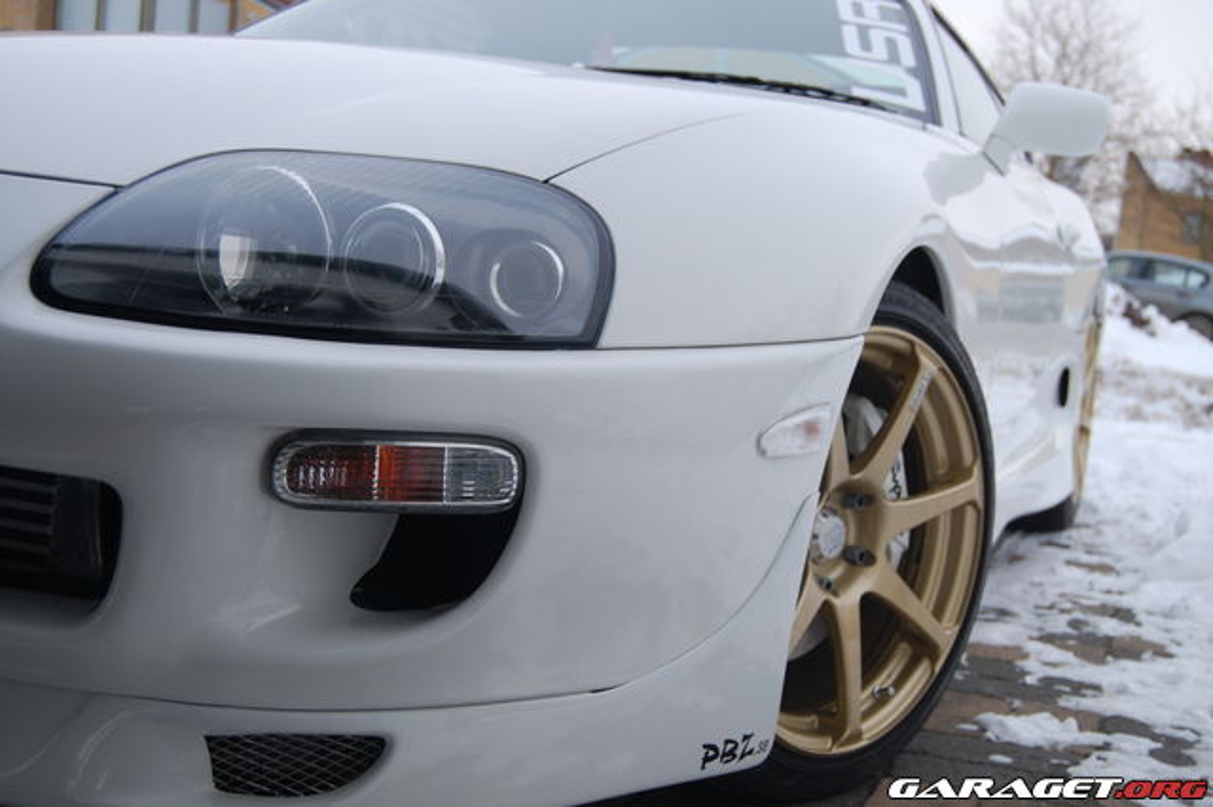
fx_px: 1616
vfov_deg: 28.0
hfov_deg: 41.1
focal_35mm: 48
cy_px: 404
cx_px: 606
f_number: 5
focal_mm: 32
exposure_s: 1/100
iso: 400
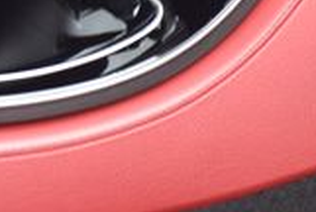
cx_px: 430
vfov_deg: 4.3
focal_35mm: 318
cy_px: -277
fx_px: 2796
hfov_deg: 6.4
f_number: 4
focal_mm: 50
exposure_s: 1/30
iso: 500
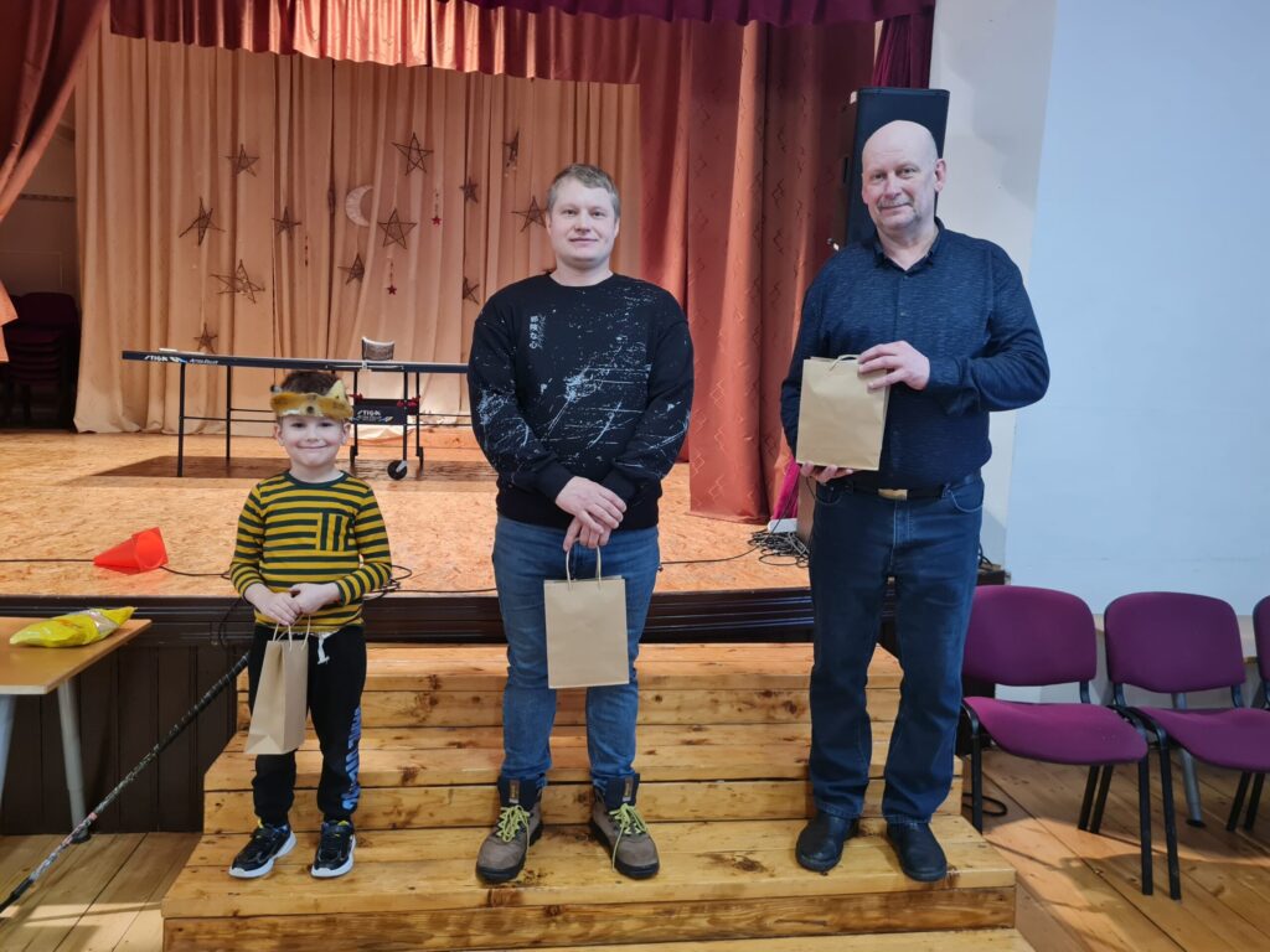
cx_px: 635
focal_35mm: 26
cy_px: 476
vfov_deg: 53.1
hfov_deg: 67.3
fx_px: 954
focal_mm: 5.4
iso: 250
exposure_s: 1/50
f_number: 1.8
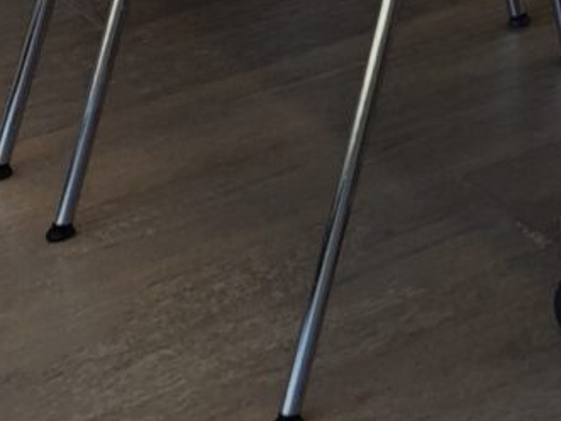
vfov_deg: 7.1
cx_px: 1646
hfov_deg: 9.1
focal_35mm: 178
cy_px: -990
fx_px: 2884
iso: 64
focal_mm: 6.55
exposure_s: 1/101
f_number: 1.6
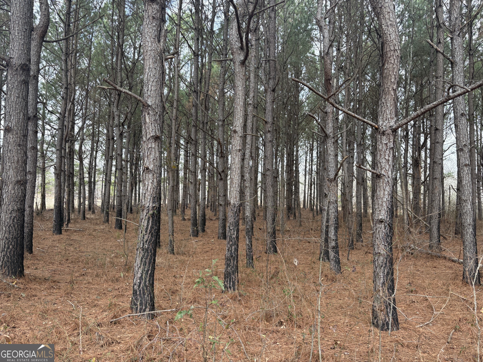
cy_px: 181
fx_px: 363
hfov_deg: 67.3
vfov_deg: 53.1
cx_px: 242
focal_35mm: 26
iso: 50
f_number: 1.6
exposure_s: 1/357
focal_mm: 5.96
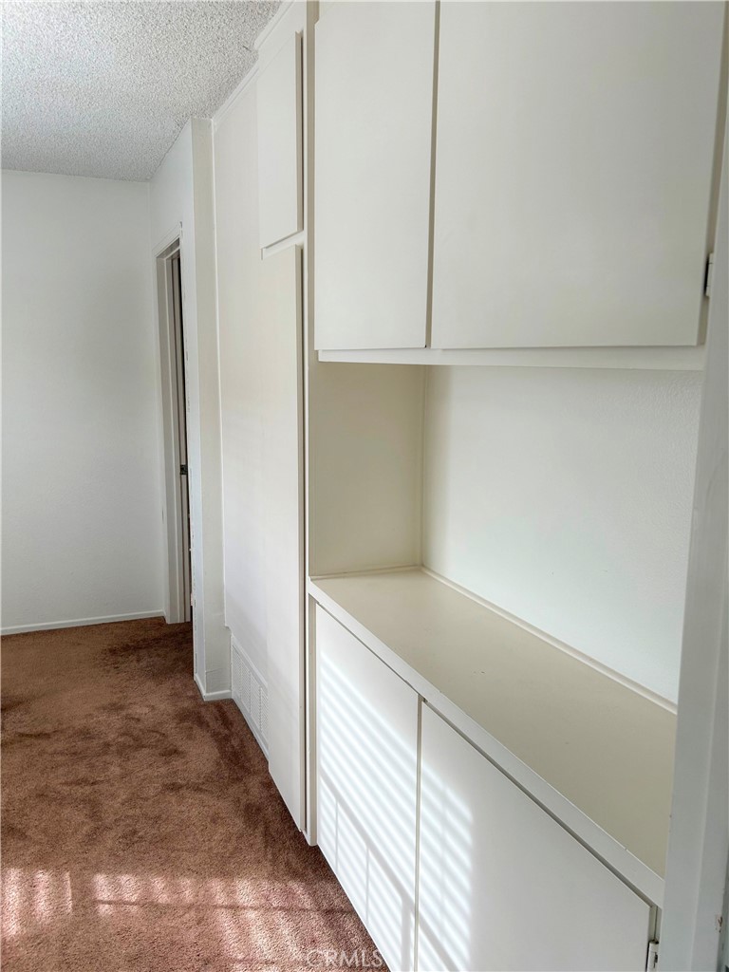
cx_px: 364
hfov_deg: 53.1
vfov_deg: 67.3
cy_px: 486
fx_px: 730
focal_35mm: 26
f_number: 1.5
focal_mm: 5.7
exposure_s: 1/371
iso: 50
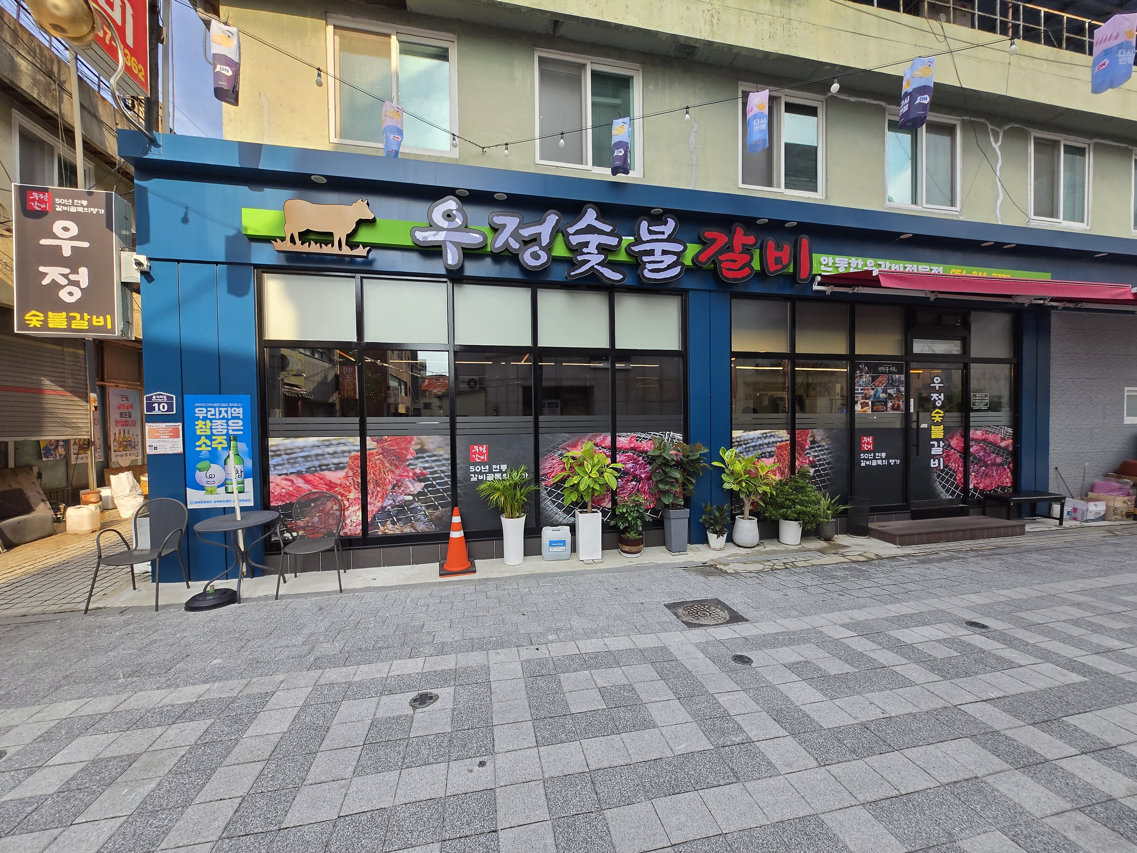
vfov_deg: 89.9
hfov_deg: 106.2
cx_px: 568
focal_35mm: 13
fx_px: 427
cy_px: 426
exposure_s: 1/342
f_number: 2.2
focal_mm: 1.7
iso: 25
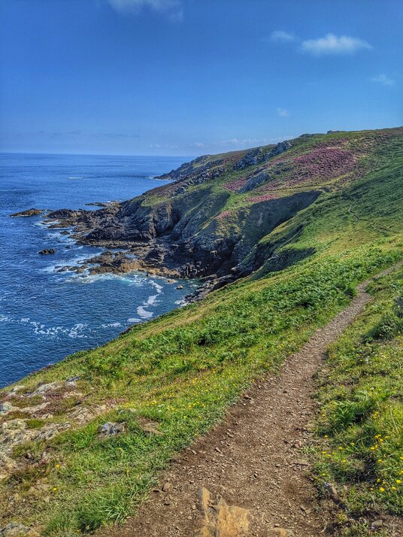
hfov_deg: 51.4
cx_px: 202
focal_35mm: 27
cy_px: 268
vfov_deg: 65.3
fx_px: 419
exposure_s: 1/2611
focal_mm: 4.44
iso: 53
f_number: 1.8
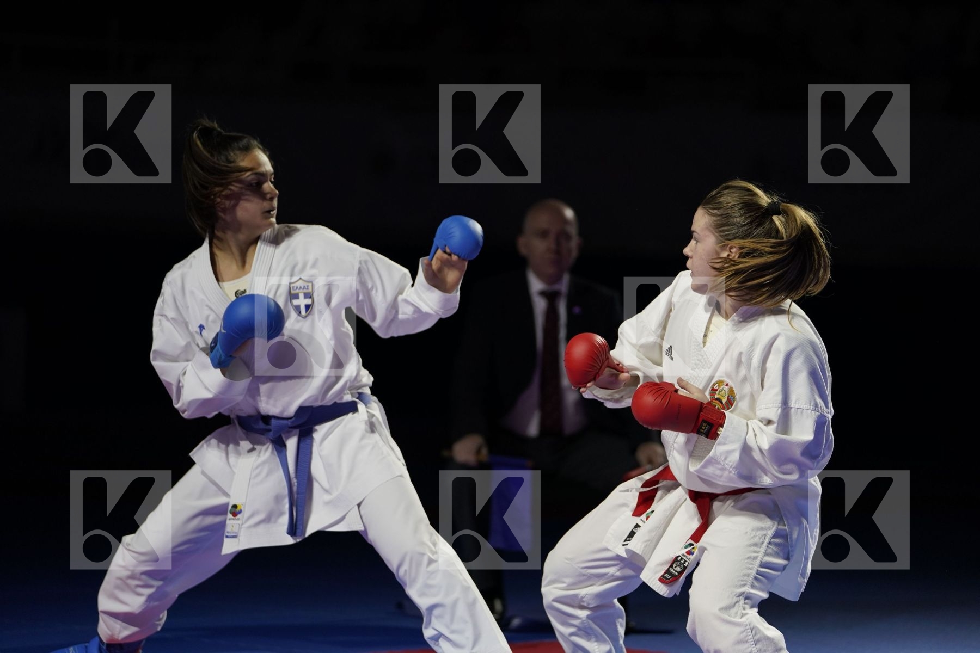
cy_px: 326
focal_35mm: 159
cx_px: 490
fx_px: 4328
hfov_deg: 12.9
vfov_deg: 8.6
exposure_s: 1/1000
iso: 1000
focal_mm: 159
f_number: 2.8
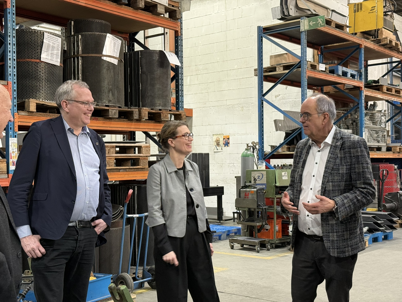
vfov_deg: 30.3
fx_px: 557
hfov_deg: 39.7
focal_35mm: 48
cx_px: 201
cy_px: 151
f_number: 1.78
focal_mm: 6.76
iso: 200
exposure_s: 1/50
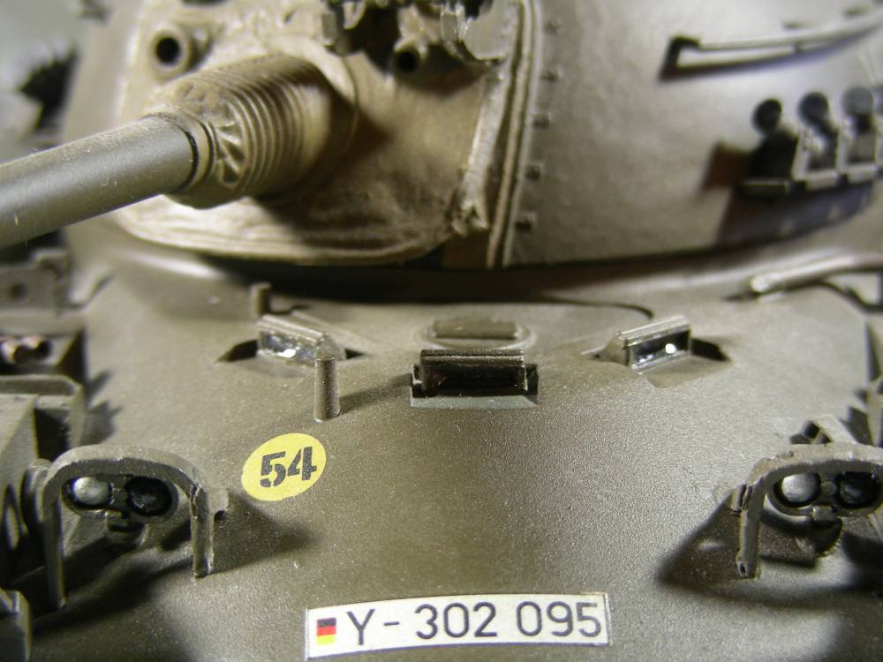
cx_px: 442
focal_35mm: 79
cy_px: 331
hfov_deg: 24.7
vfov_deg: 18.7
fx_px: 2015
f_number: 3.5
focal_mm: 13.2
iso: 50
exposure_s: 1/4.7
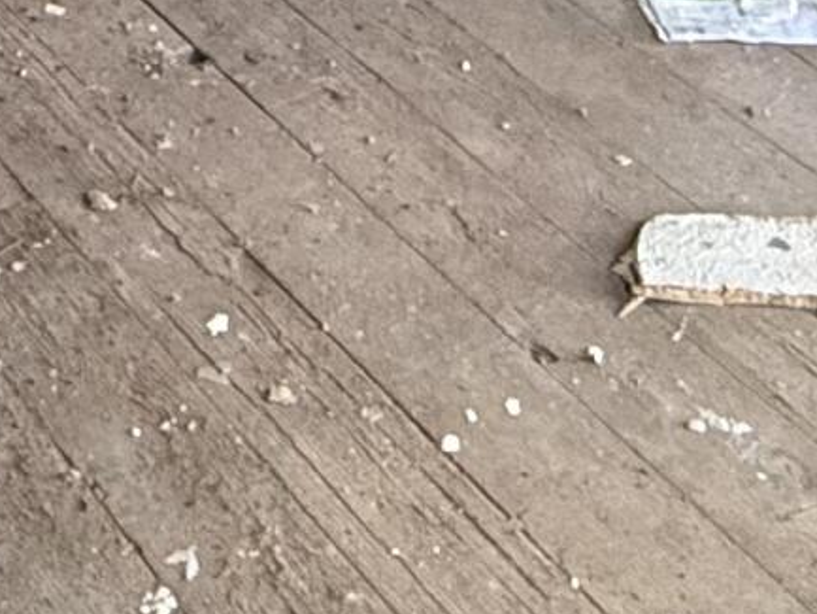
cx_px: -4
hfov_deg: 19.6
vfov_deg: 11.1
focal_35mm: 97
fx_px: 2290
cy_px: -1120
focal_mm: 2.22
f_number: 2.2
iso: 400
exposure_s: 1/60
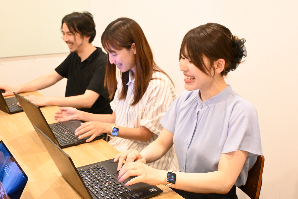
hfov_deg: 46.4
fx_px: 348
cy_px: 100
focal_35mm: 42
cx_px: 149
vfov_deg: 31.9
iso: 5000
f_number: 4.5
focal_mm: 28
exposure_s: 1/60
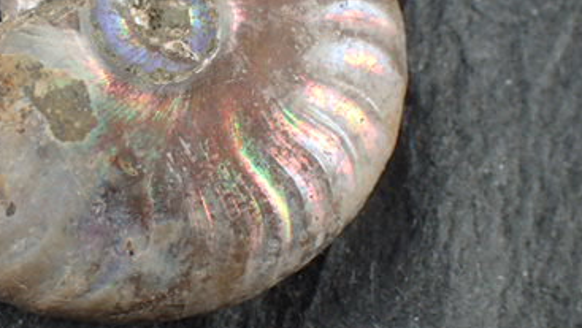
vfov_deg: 13.0
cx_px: 141
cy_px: 48
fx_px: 1436
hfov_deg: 22.7
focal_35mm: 93
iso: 320
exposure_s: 1/200
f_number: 3.2
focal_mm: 8.99
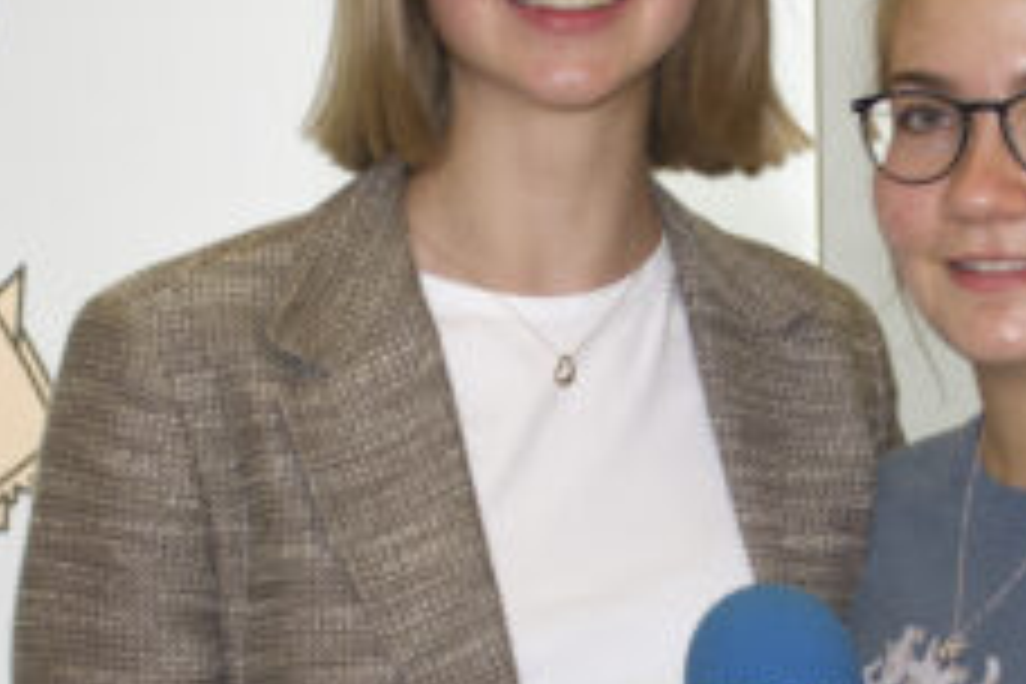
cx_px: 832
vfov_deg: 11.1
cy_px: 634
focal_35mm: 123
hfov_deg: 16.5
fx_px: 3505
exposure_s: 1/125
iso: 360
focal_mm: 27
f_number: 4
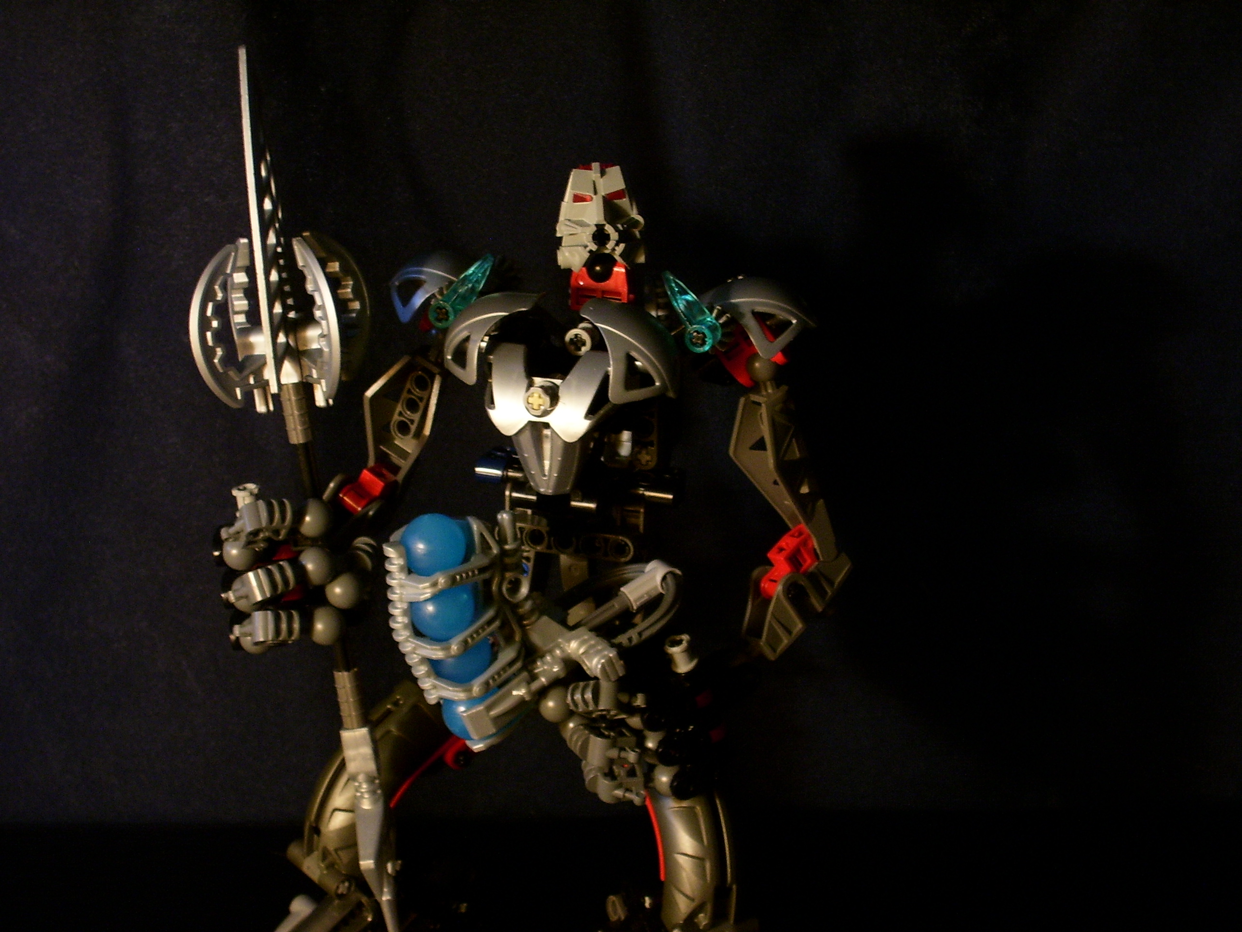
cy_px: 466
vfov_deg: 18.0
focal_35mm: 82
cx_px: 621
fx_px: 2942
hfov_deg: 23.8
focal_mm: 13.5
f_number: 4.1
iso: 160
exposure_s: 1/8
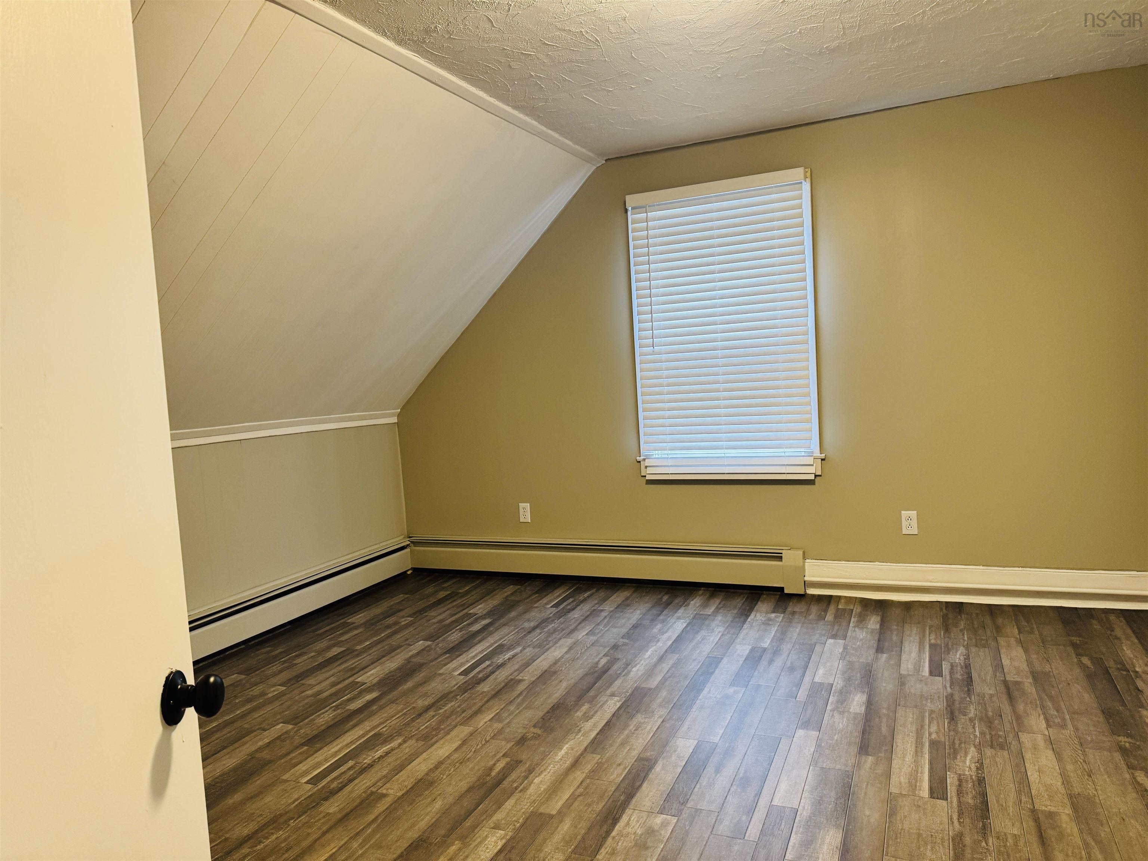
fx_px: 796
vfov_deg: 56.8
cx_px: 574
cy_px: 430
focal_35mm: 24
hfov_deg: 71.6
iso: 250
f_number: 1.78
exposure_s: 1/60
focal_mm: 6.76
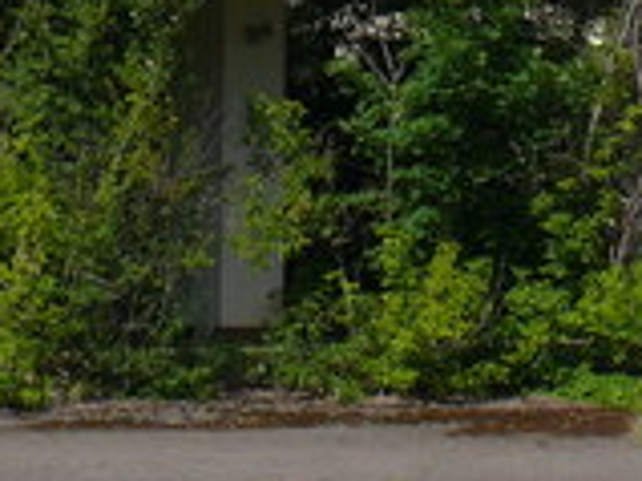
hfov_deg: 9.9
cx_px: 749
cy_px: -374
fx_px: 3651
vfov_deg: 7.3
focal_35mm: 197
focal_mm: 9.1
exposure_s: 1/400
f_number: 7.1
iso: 100
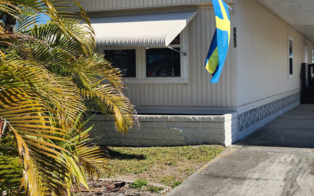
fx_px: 334
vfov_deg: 32.7
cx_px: 249
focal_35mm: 39
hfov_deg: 47.7
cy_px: 85
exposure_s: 1/823
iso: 12
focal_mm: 6.4
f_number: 1.8
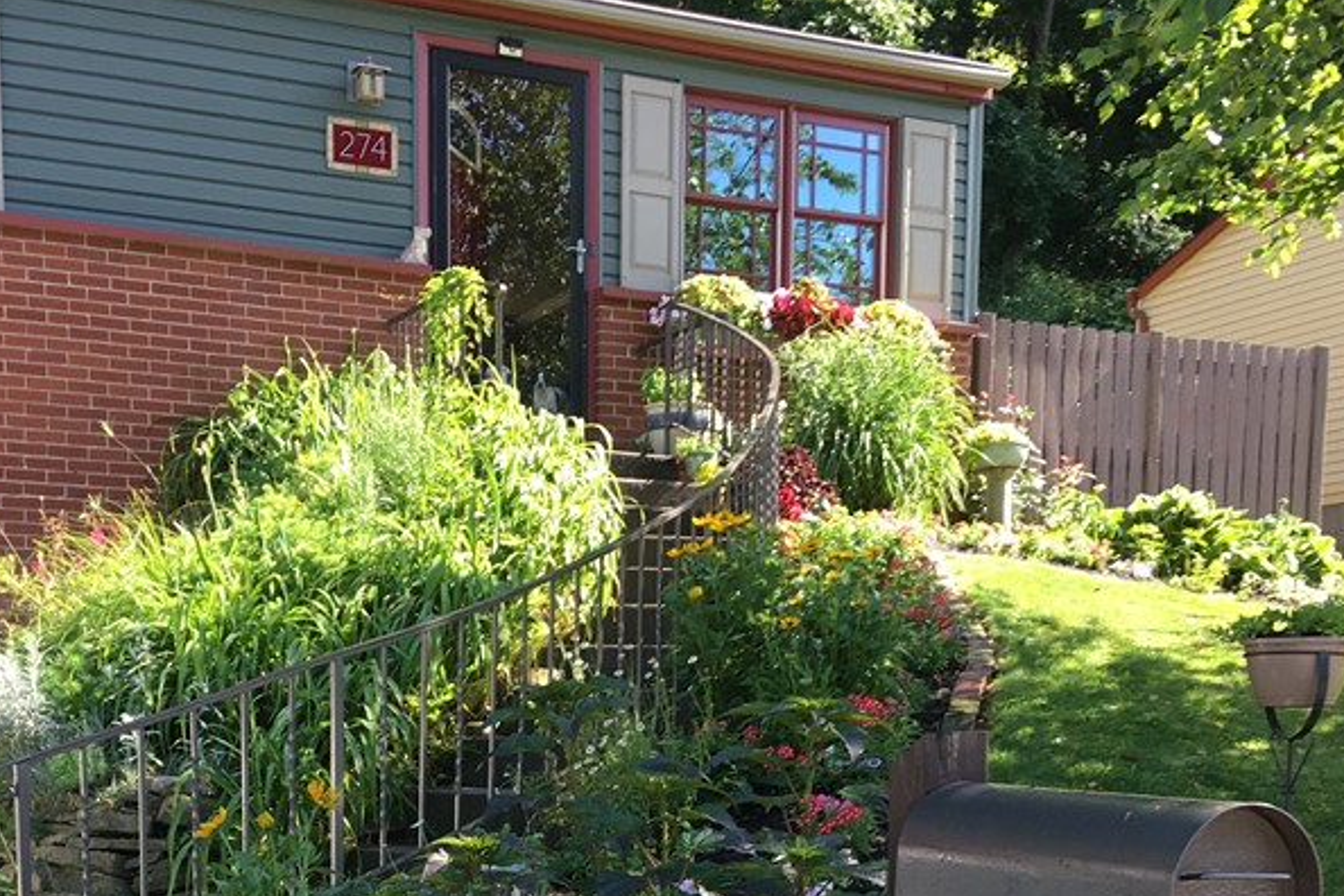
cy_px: 980
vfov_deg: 24.3
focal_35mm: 52
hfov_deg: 38.2
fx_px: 1941
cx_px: 656
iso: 25
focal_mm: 4.15
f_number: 2.2
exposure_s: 1/140
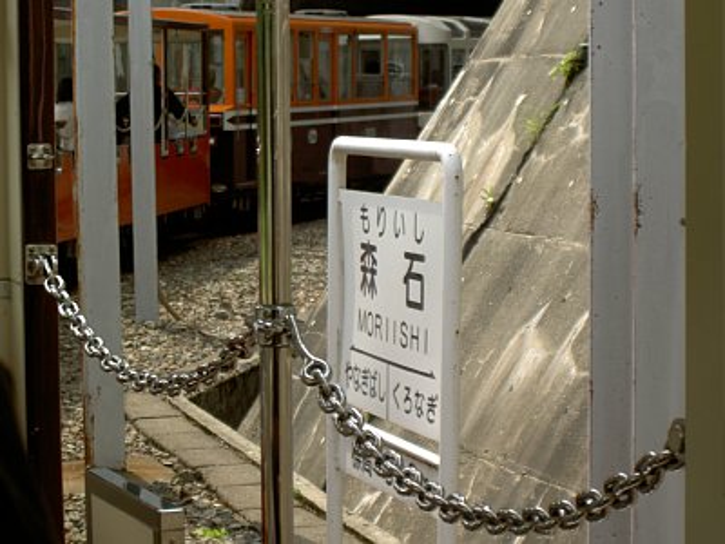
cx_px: 362
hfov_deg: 16.8
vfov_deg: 12.7
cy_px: 272
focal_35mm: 117
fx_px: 2450
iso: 50
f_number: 4.9
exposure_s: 1/160
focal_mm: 24
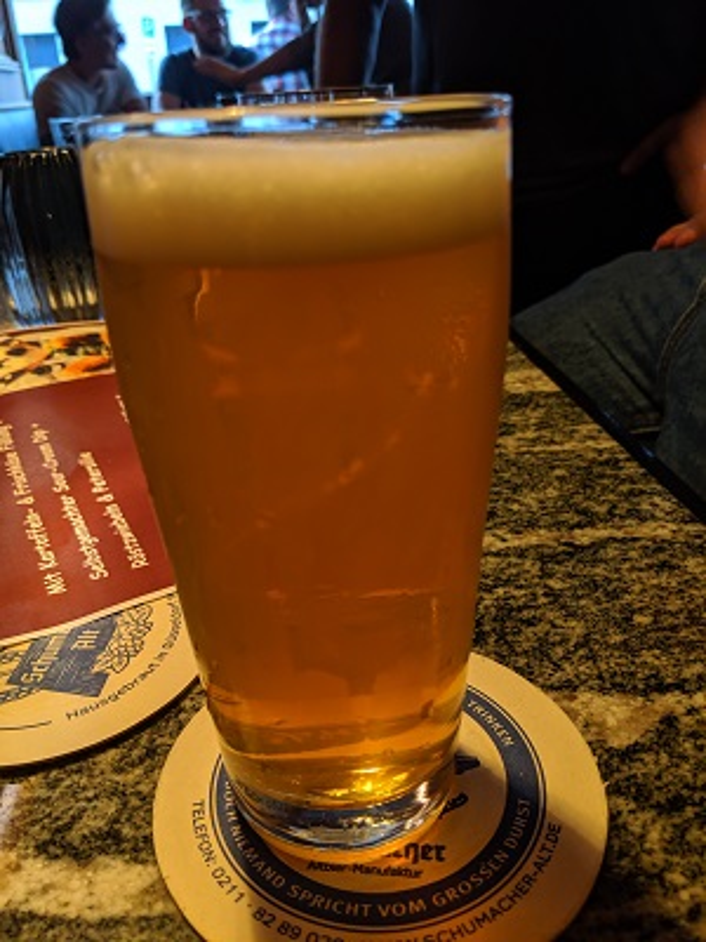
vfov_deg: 65.3
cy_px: 471
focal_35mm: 27
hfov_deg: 51.4
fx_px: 734
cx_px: 353
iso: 76
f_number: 1.8
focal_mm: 4.44
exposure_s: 1/25
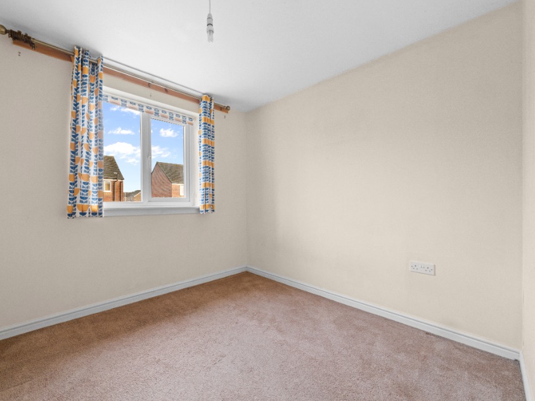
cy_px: 192
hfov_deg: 101.3
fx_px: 216
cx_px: 228
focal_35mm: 14
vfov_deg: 85.6
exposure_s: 5
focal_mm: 12
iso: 800
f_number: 22
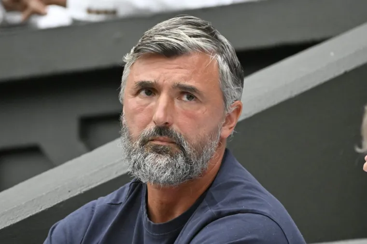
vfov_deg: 1.6
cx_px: 184
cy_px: 122
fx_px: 8559
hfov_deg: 2.5
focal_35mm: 840
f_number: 5.6
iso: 5000
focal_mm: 560
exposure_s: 1/1000
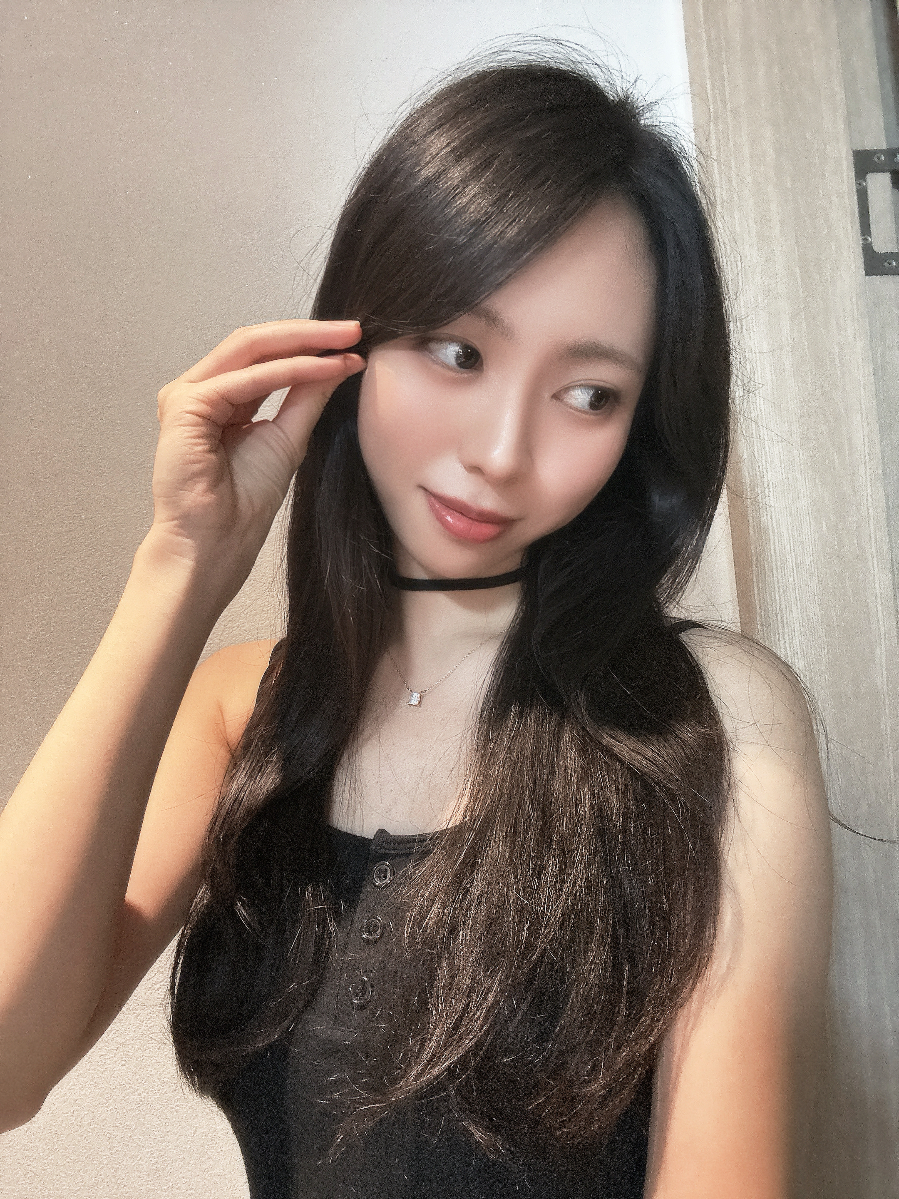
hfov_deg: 58.9
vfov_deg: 73.9
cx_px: 450
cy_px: 600
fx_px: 796
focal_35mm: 23
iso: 500
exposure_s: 1/24
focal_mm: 2.69
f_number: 1.9
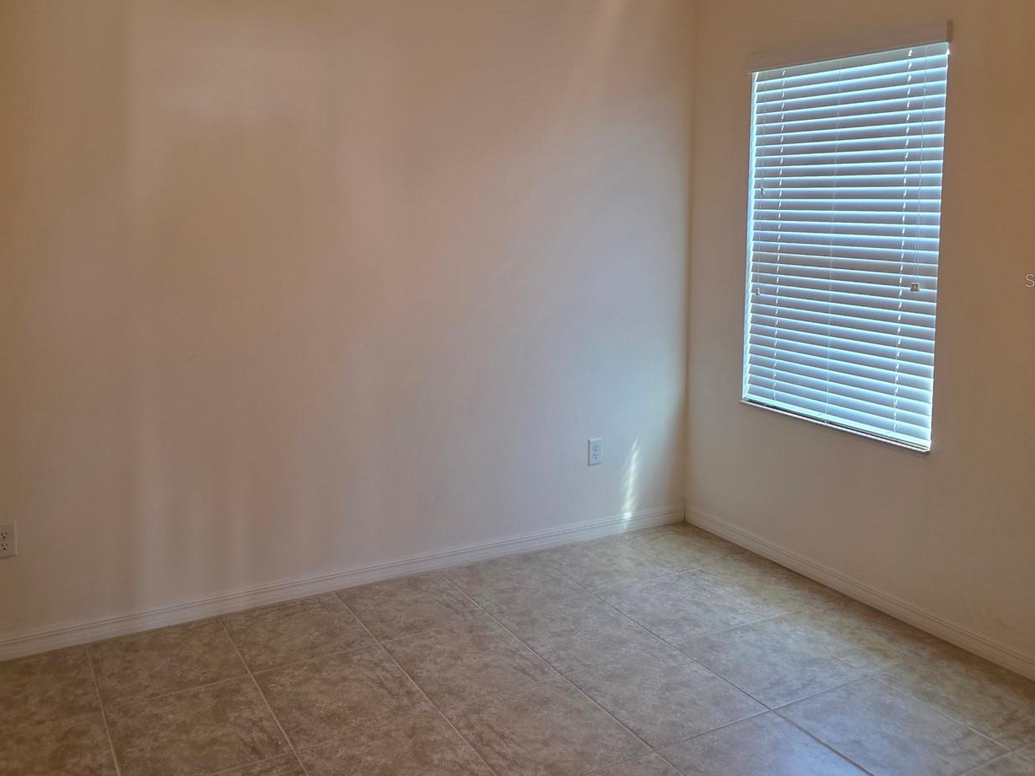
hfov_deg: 59.6
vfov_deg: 46.3
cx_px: 430
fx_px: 897
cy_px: 280
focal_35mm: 30
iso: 200
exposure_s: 1/120
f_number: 1.7
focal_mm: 6.3
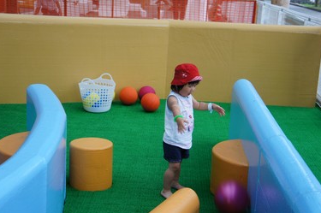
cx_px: 162
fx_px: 570
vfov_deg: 21.2
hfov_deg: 31.5
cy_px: 113
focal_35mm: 64
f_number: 4.5
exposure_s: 1/80
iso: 320
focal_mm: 40
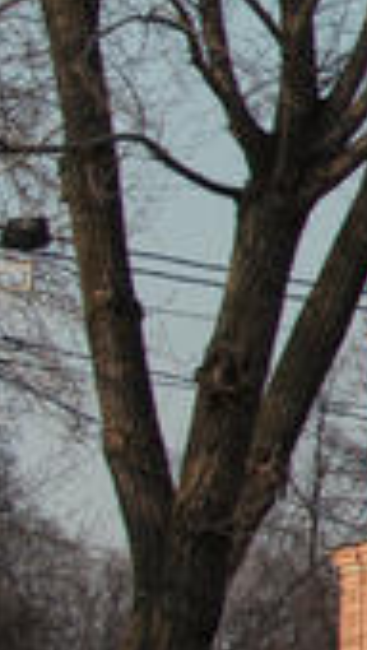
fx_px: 4859
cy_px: 268
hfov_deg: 4.0
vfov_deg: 7.7
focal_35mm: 282
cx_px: 1598
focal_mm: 35
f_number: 5.6
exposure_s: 1/1250
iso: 200
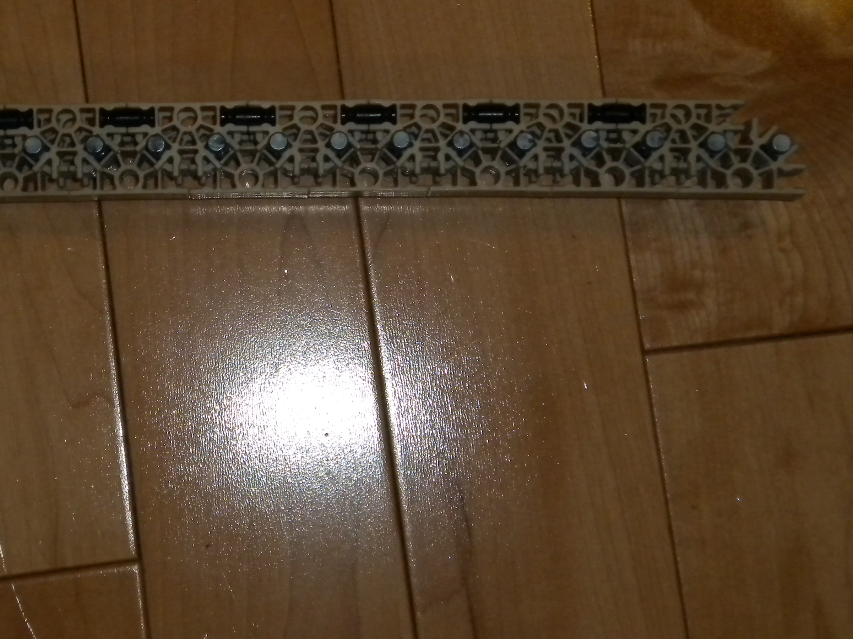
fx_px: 2957
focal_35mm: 120
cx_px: 255
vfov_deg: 12.3
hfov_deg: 16.4
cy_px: 164
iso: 400
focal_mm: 14.3
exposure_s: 1/60
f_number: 5.1
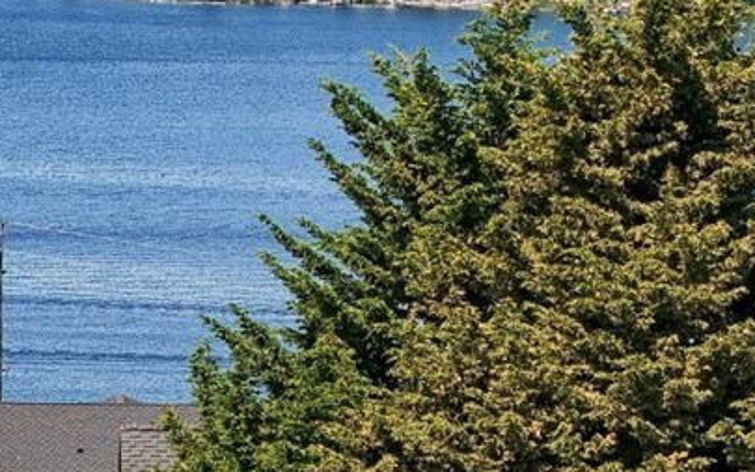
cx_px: -28
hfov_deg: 7.1
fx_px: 6028
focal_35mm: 293
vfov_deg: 4.5
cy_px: 284
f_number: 2.8
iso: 100
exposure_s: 1/1500
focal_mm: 19.4
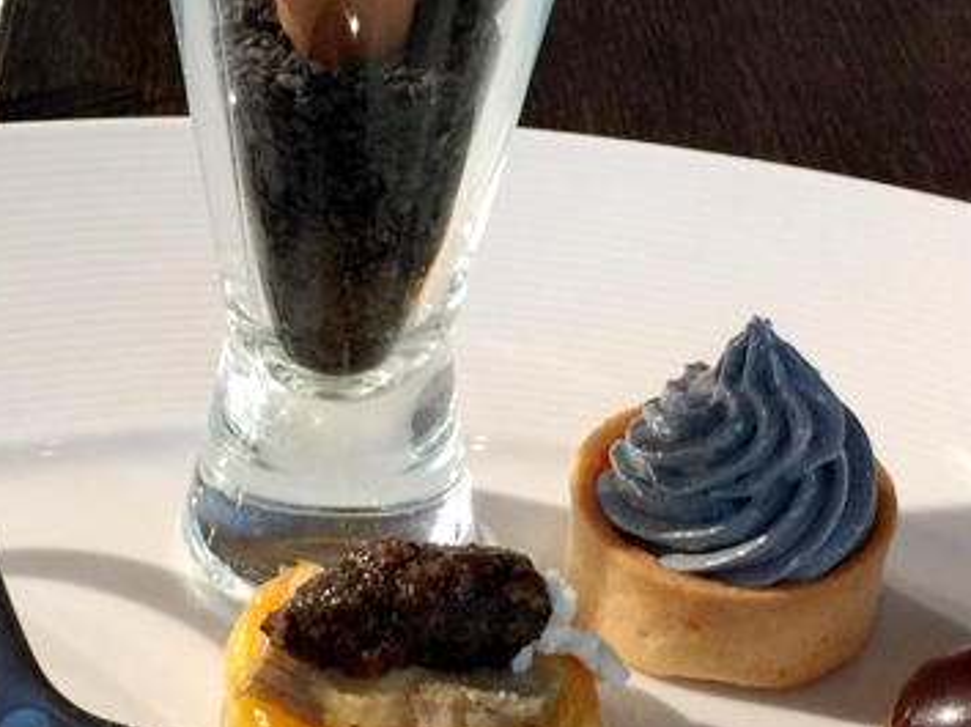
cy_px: 700
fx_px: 2355
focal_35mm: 84
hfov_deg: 23.3
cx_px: 425
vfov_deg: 17.2
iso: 50
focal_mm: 4.15
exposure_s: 1/17
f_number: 2.2
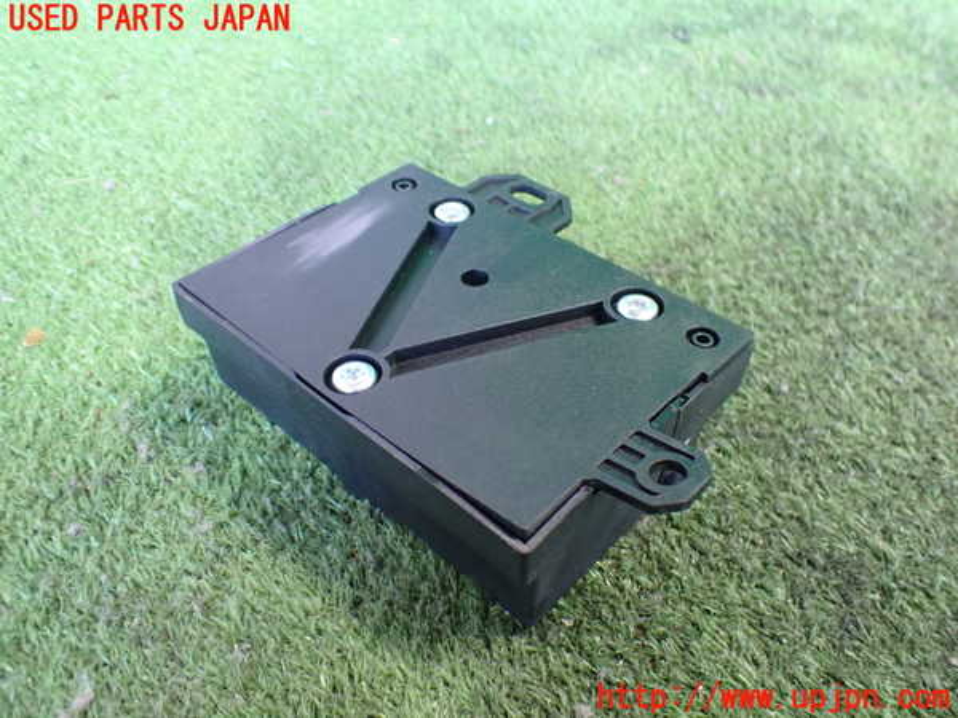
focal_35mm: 30
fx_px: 830
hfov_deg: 60.0
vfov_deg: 46.8
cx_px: 479
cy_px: 359
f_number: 2.3
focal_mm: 5.4
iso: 800
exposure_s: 1/30
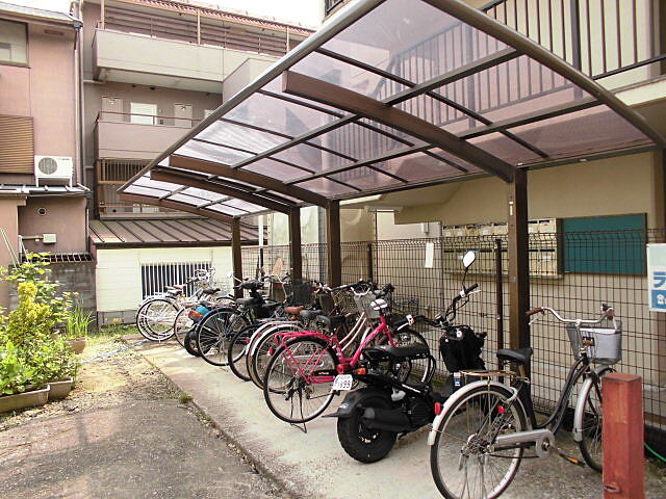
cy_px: 250
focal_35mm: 26
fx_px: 500
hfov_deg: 67.3
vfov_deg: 53.1
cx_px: 333
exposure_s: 1/125
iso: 100
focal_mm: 4.6
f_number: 3.5
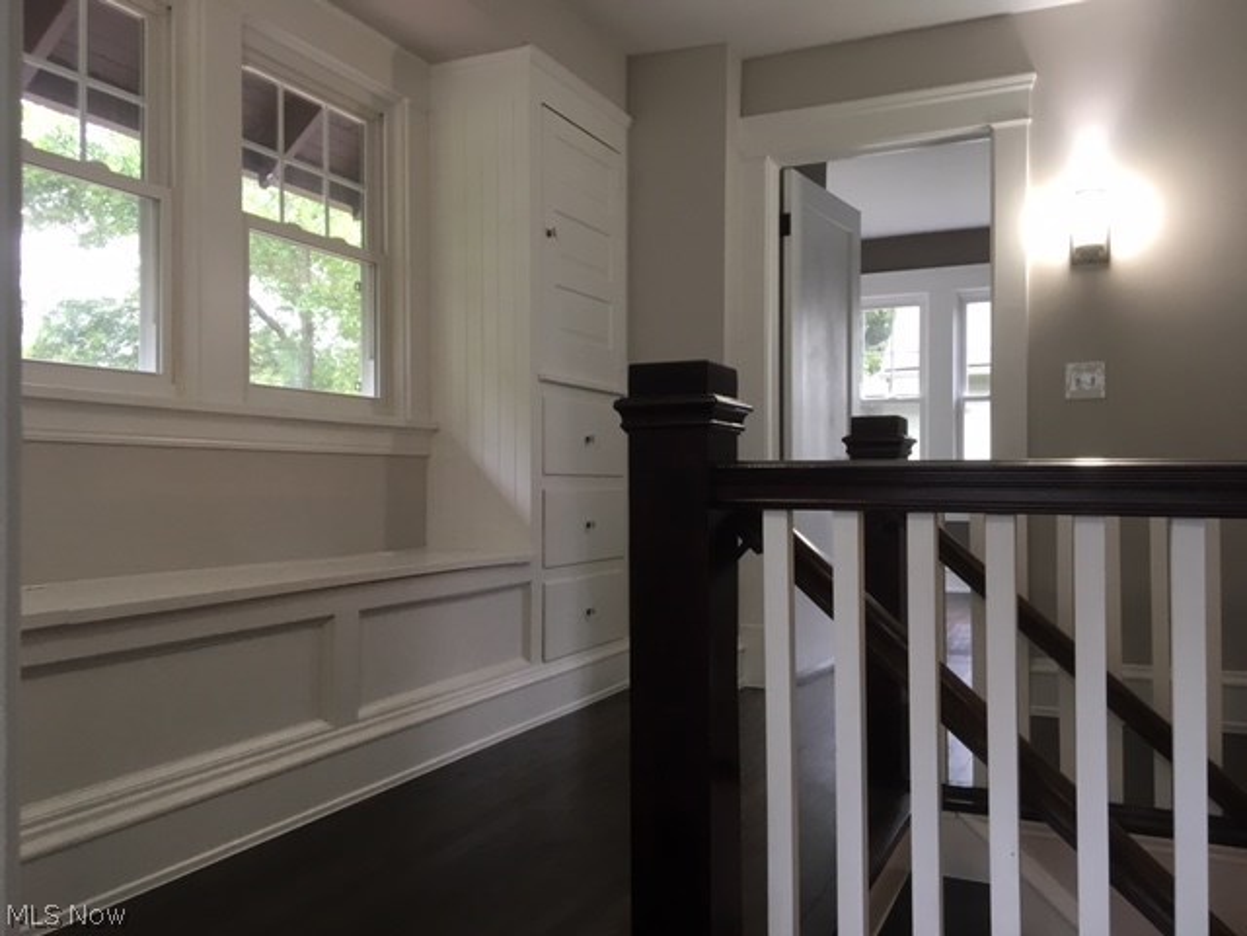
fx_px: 1045
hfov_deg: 61.7
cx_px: 624
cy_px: 468
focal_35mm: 29
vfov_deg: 48.2
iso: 64
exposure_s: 1/30
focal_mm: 4.15
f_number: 2.2
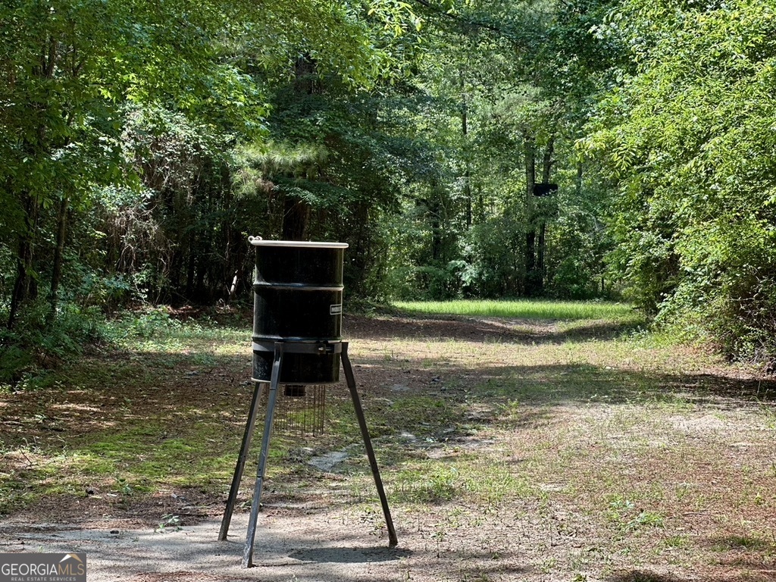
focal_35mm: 77
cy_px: 291
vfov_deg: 19.1
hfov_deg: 25.3
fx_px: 1726
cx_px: 388
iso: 32
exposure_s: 1/121
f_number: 2.8
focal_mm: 9
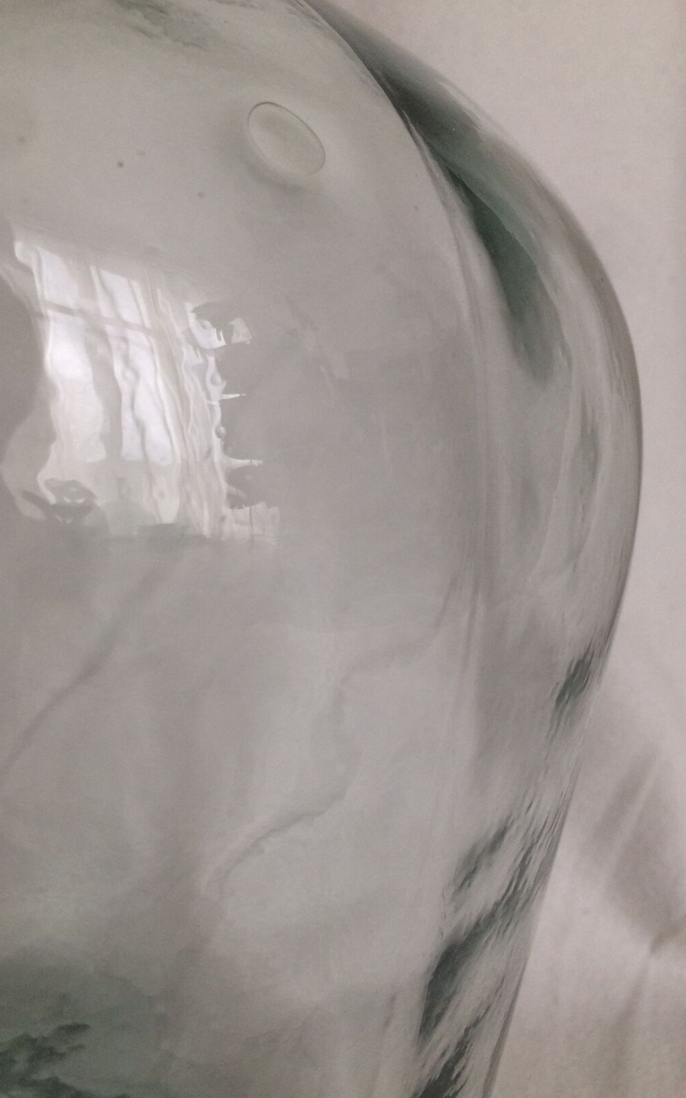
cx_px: 303
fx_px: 927
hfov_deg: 40.5
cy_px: 546
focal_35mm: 31
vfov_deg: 61.2
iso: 80
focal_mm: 4.15
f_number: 2.2
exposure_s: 1/33
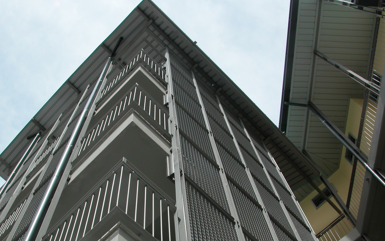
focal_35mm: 46
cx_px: 145
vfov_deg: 27.8
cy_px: 161
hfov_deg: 43.2
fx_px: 483
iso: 100
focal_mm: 8.9
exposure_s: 1/319
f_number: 7.1
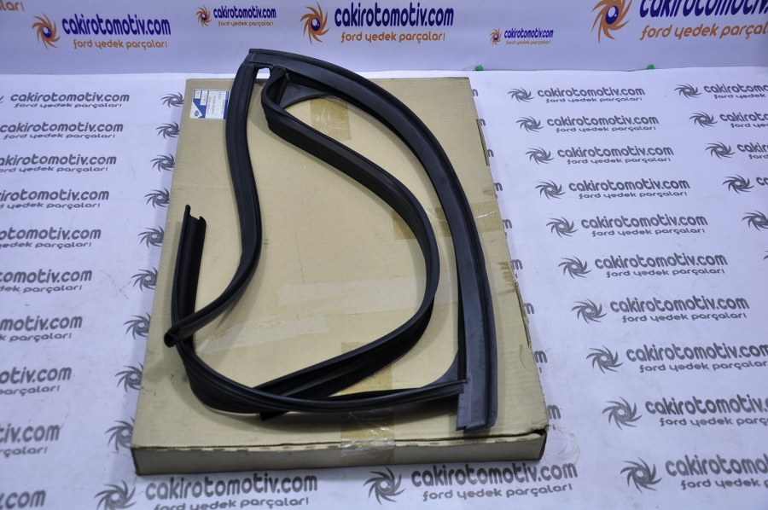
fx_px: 895
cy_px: 255
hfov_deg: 46.4
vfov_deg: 31.8
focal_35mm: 42
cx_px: 384
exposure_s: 1/40
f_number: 4.5
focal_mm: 28
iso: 200
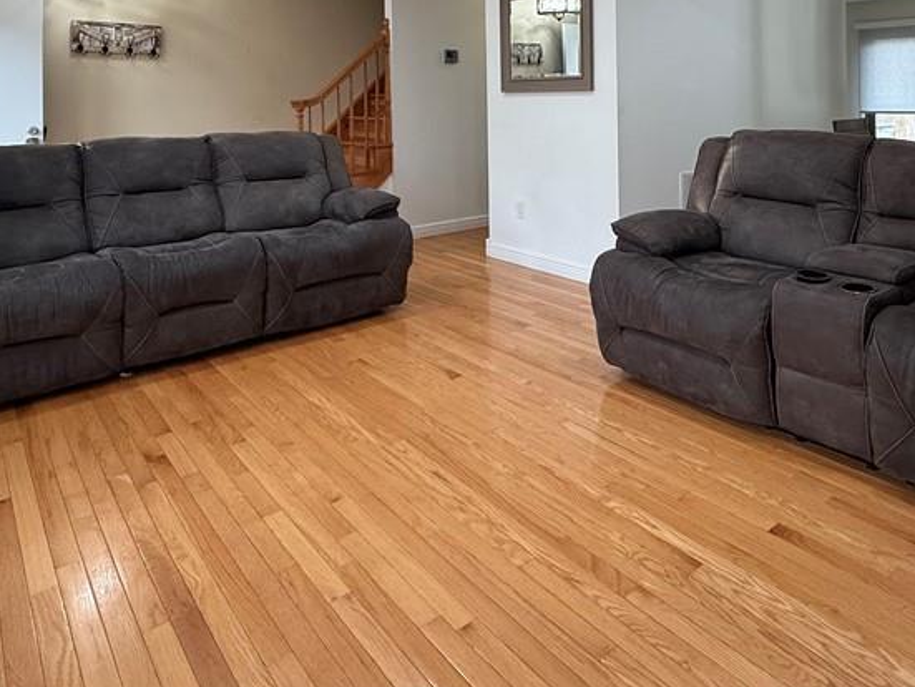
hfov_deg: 66.7
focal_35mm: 26
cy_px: 93
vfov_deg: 48.5
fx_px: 688
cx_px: 545
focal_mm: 2.22
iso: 250
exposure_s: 1/120
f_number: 2.2
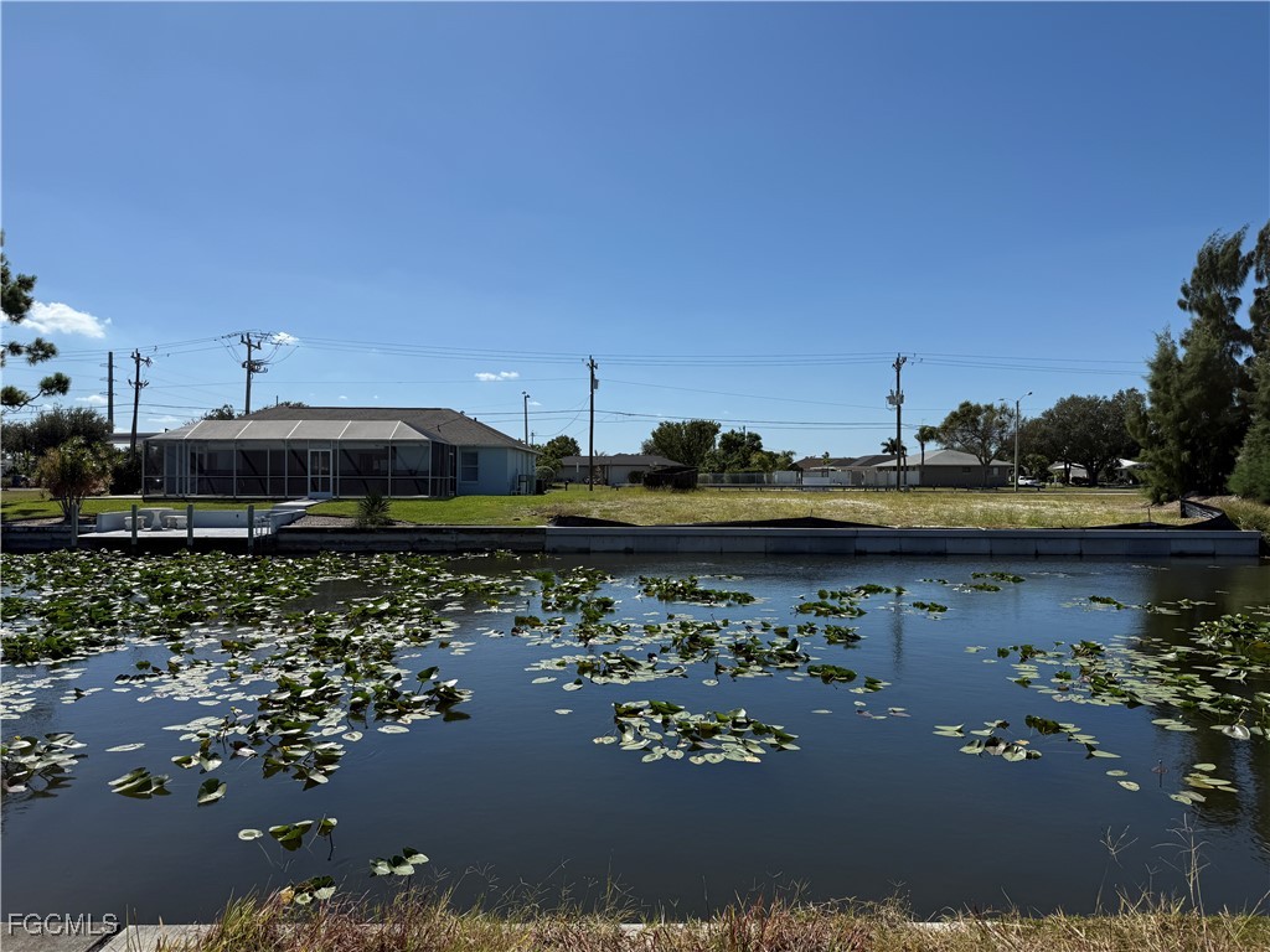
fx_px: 881
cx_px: 635
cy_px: 476
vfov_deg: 56.8
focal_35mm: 24
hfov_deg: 71.6
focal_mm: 6.76
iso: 80
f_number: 1.78
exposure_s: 1/8130
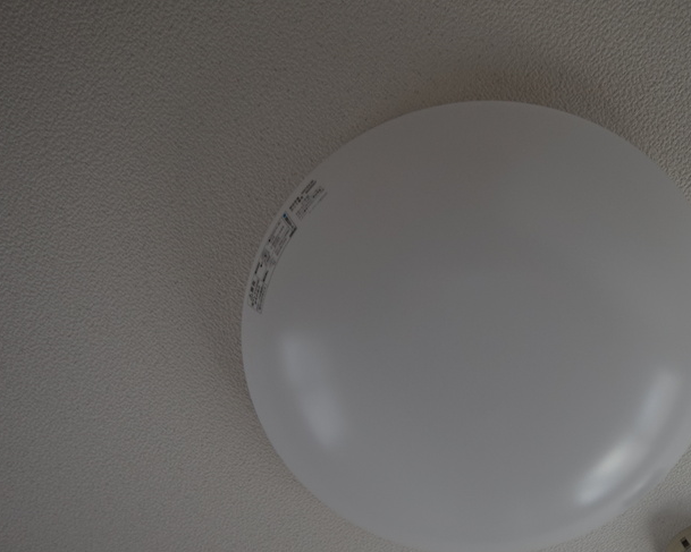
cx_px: 490
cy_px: 345
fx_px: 511
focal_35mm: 25
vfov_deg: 56.1
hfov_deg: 65.2
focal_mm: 10
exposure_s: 1/160
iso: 200
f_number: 4
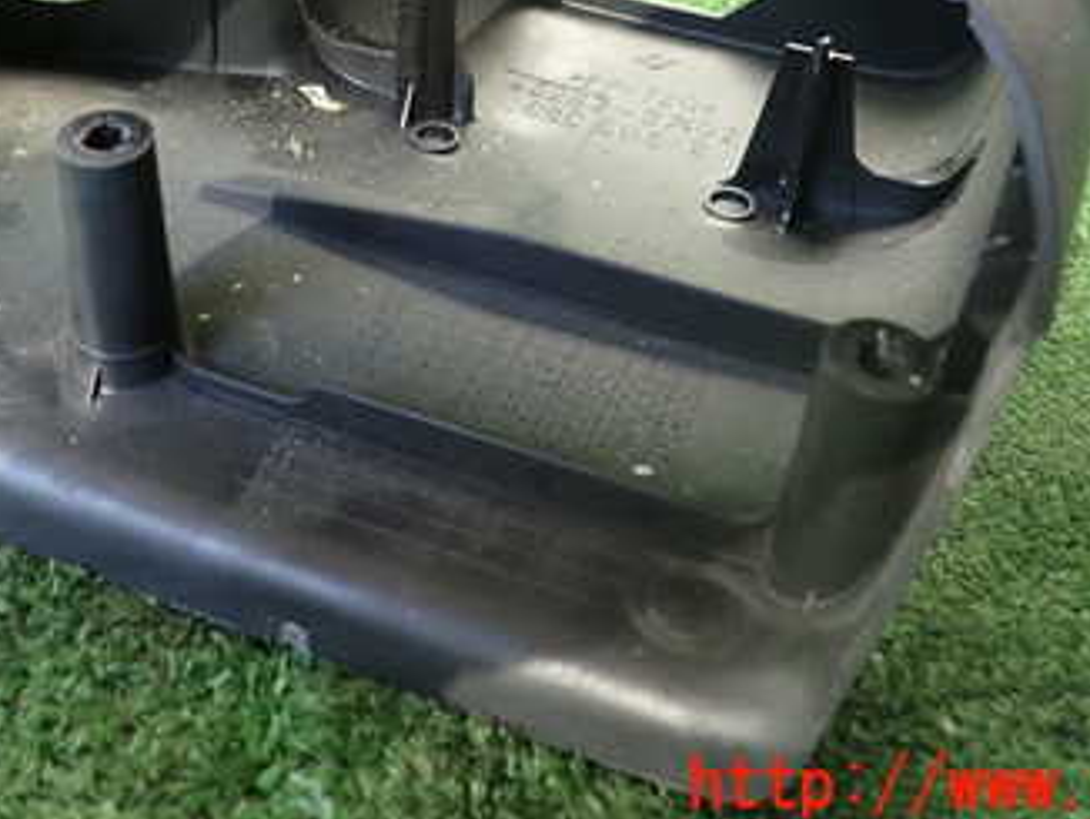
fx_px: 1450
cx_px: 441
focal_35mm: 46
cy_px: 77
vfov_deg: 30.2
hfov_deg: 41.0
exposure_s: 1/80
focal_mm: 4.5
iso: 200
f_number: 2
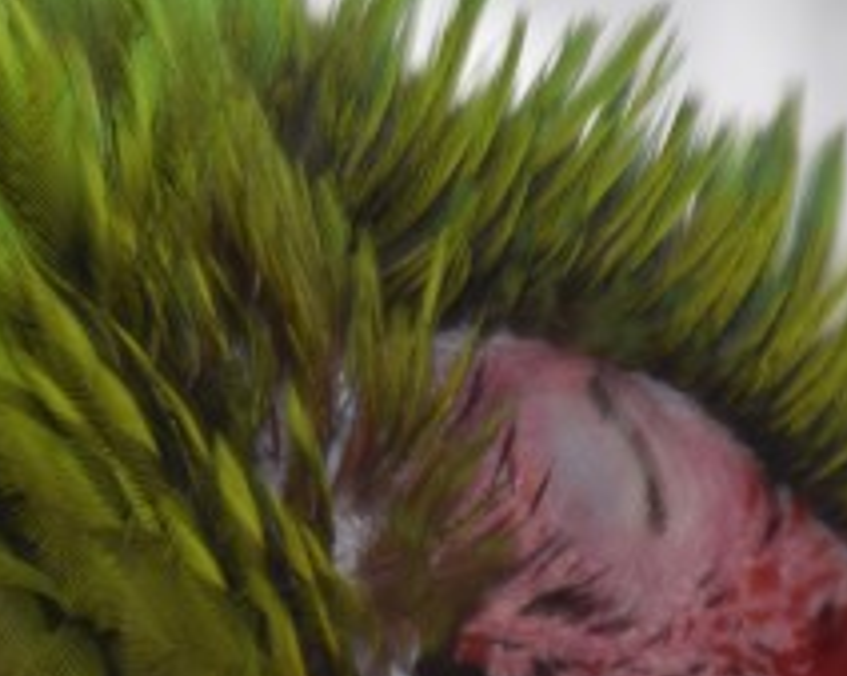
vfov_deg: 1.1
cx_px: -168
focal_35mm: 1362
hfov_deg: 1.4
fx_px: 34095
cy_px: 504
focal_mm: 200
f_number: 5.6
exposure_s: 1/125
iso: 125
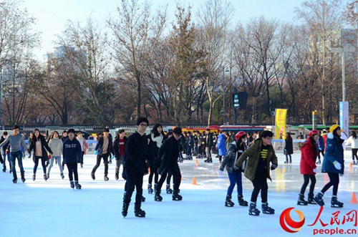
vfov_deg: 21.5
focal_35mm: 63
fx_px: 625
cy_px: 118
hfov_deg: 32.0
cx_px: 179
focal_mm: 42
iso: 1250
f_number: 14
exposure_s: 1/800
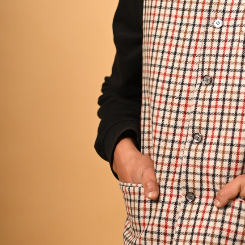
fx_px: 1025
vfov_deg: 13.5
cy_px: 33
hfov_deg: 13.5
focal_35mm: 128
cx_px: 221
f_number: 2.2
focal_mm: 50
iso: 200
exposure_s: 1/1250
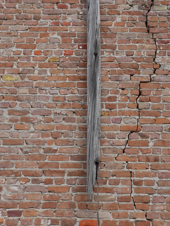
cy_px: 113
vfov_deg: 38.2
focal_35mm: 50
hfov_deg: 29.1
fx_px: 327
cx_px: 85
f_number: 4
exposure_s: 1/1300
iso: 200
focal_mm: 25
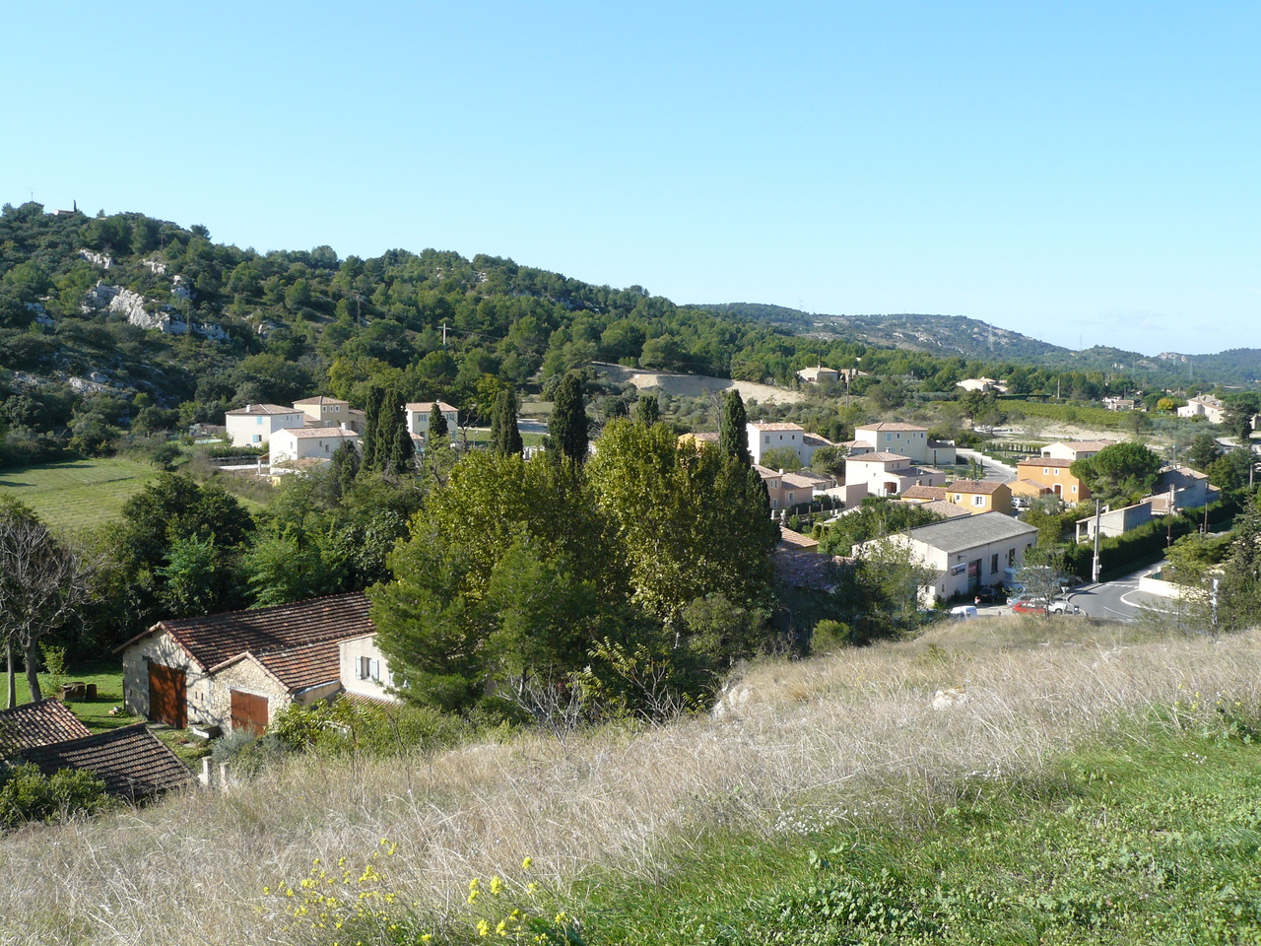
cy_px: 473
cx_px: 630
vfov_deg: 39.7
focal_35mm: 36
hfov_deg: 51.4
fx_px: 1311
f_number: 5.6
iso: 100
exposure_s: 1/200
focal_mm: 6
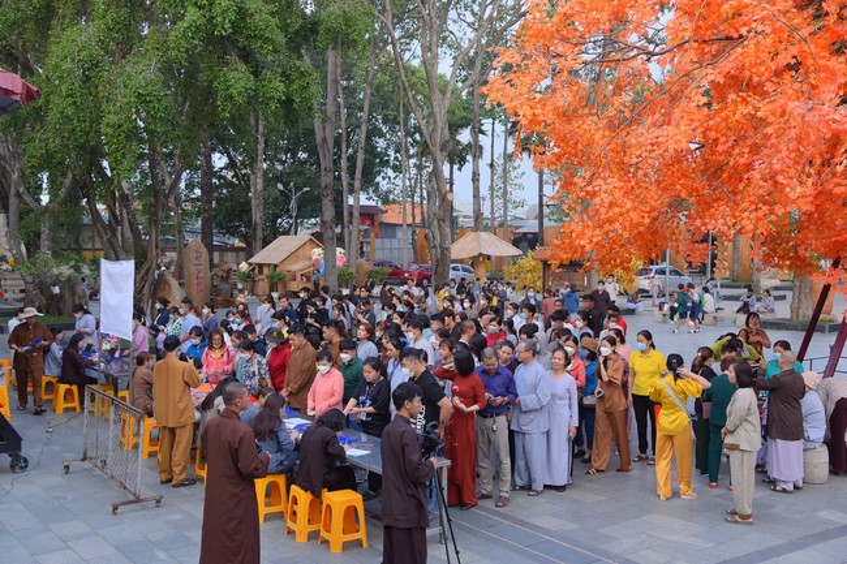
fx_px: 894
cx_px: 424
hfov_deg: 50.7
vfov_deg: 35.0
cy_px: 282
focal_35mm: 38
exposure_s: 1/160
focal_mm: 38
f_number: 5.6
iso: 250
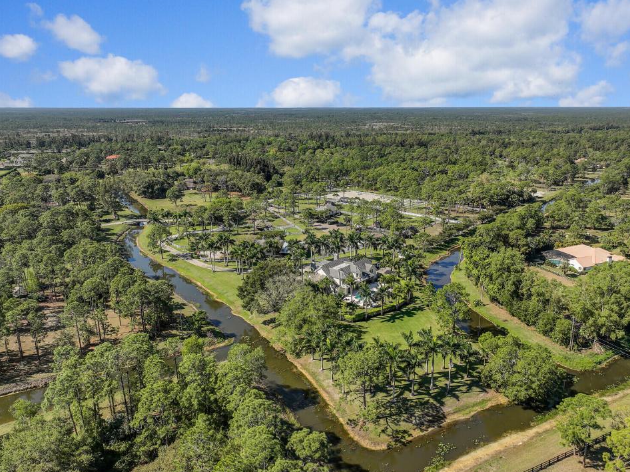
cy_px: 234
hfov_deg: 67.3
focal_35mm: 26
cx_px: 319
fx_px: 473
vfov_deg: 53.0
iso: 100
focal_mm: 12.3
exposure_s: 1/400
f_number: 2.8
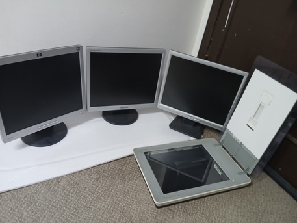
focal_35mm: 26
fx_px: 223
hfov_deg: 67.3
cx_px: 148
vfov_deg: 53.1
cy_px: 112
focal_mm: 3.98
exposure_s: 1/24
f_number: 1.8
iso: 320
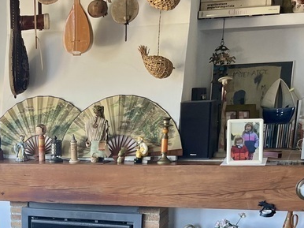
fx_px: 606
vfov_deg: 19.8
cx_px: 17
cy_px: 283
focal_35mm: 69
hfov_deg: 27.0
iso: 80
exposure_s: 1/121
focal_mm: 5.1
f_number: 1.6
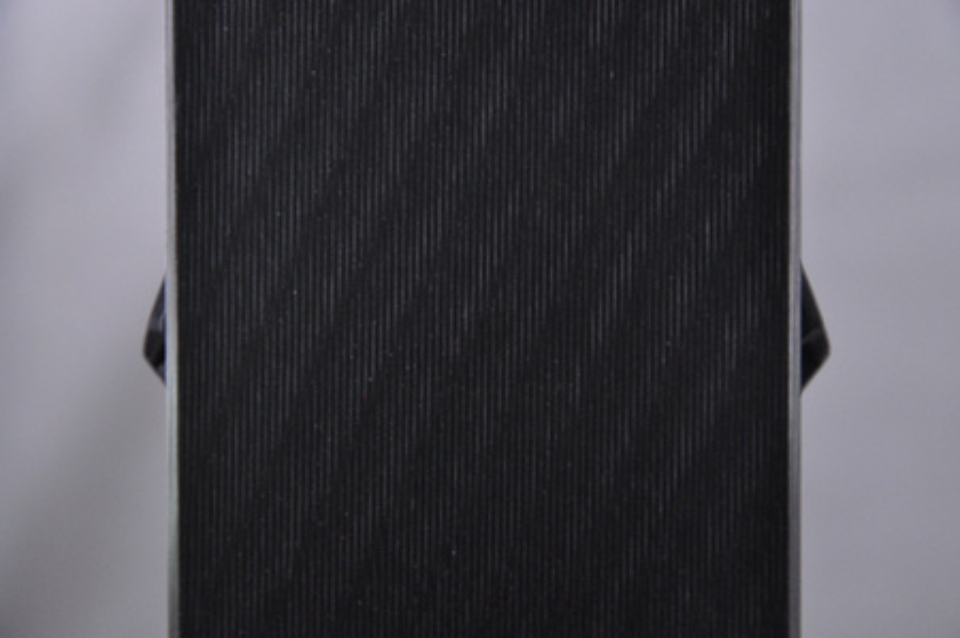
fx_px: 4195
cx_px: 480
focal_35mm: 158
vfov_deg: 8.7
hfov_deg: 13.1
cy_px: 319
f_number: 9.5
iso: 3200
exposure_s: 1/125
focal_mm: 105
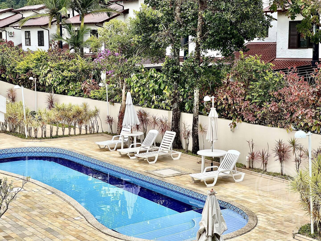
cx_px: 160
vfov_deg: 22.9
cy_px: 120
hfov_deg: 30.3
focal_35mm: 64
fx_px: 593
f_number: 2.2
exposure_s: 1/321
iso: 20
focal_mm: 7.5
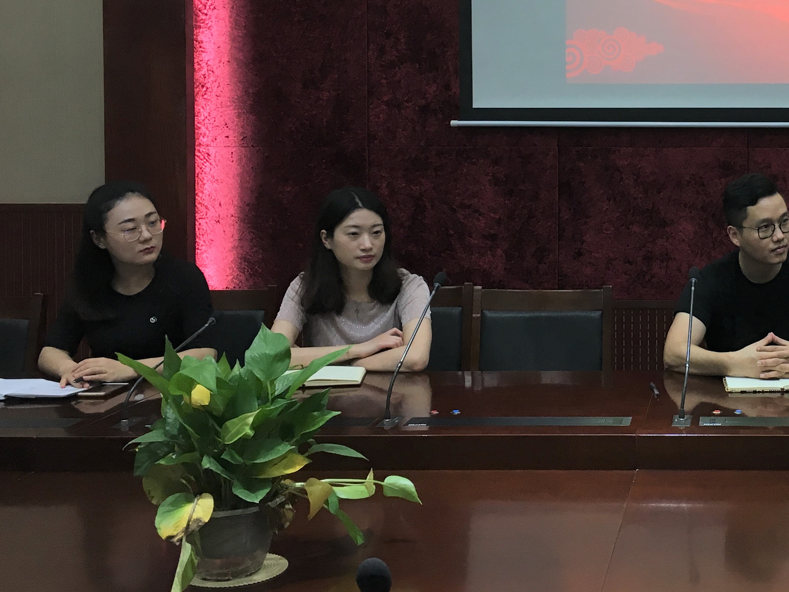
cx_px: 712
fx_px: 1253
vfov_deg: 26.3
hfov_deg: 33.1
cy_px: 156
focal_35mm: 55
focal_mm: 4.15
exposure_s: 1/33
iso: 64
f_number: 2.2
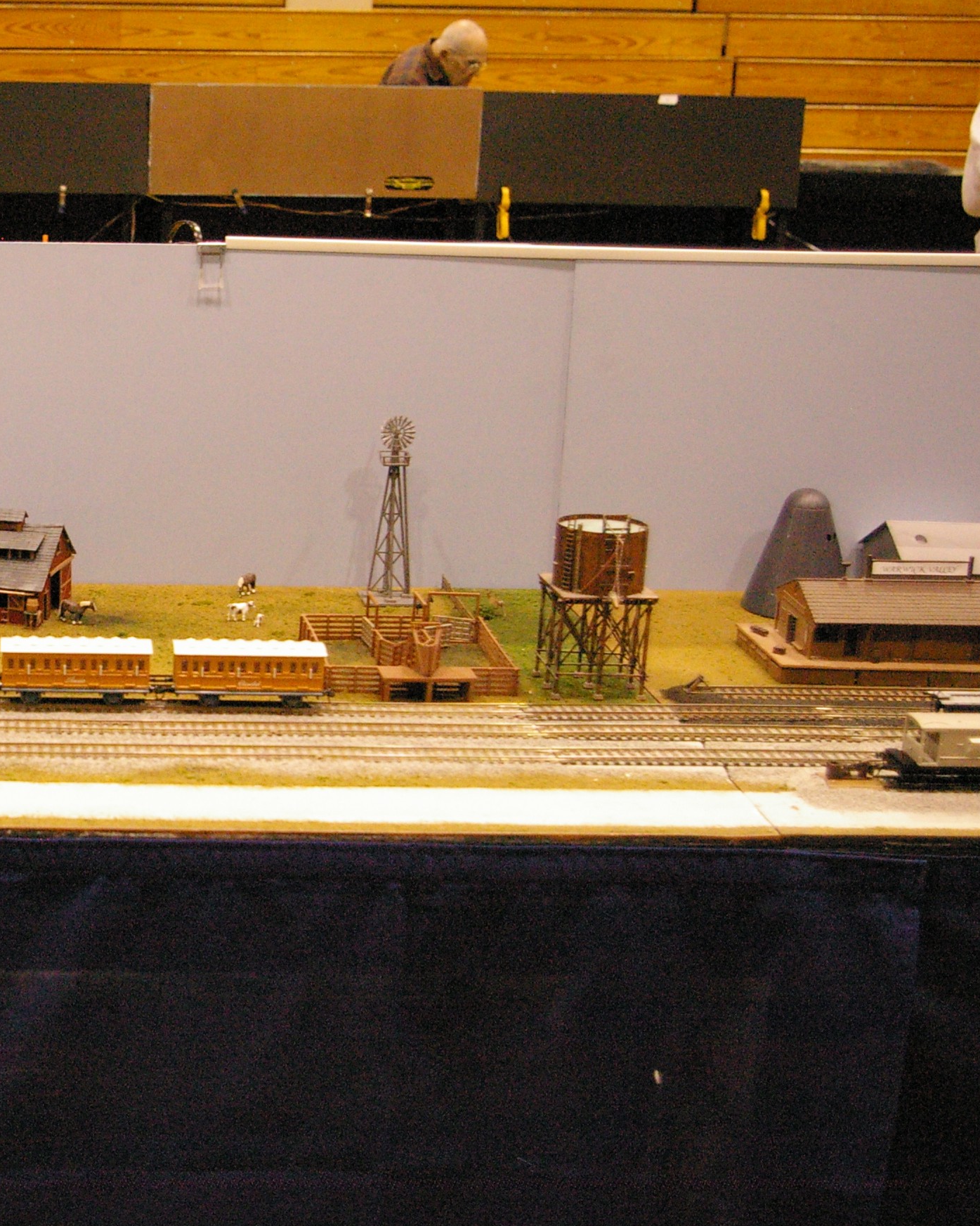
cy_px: 540
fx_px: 2024
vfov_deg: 33.6
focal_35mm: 56
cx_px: -15
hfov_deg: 25.8
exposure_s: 1/60
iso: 3200
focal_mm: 23
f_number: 4.5
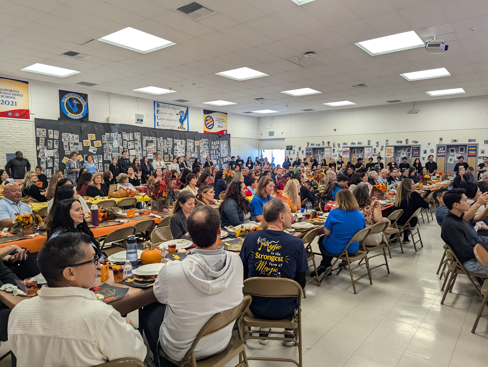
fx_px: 339
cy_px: 184
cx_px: 244
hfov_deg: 71.5
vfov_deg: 56.9
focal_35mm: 24
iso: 613
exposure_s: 1/531
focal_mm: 6.81
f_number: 1.85
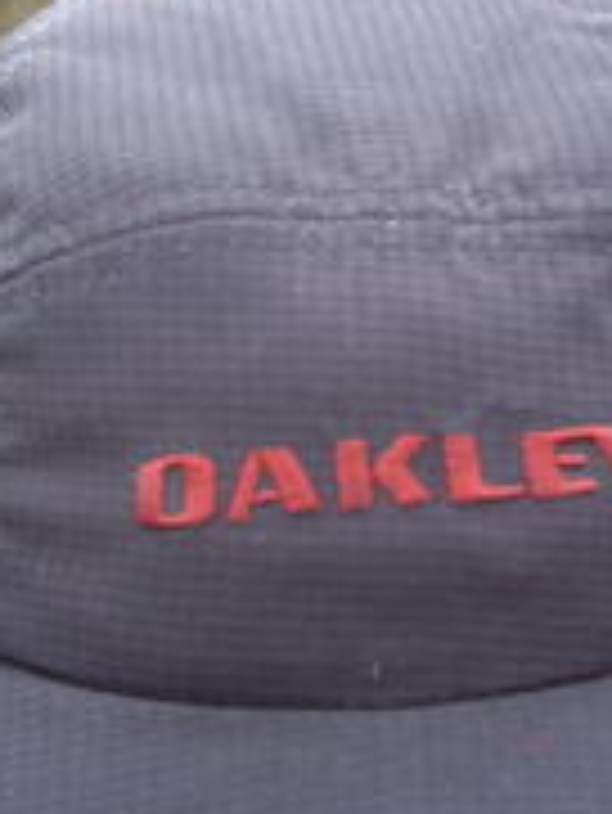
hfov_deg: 17.5
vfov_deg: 23.2
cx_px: 446
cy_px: 324
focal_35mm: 84
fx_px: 1978
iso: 200
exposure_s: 1/50
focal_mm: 7.9
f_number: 2.8
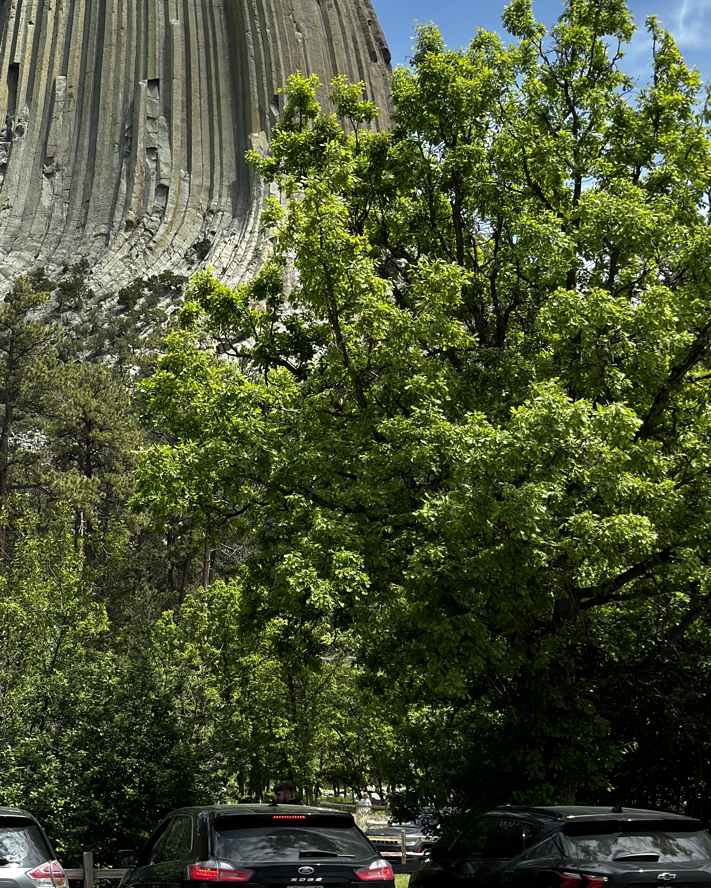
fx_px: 1841
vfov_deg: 26.9
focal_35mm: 70
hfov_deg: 21.4
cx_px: 95
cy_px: 259
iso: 100
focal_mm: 6.76
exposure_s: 1/5814
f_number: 1.78
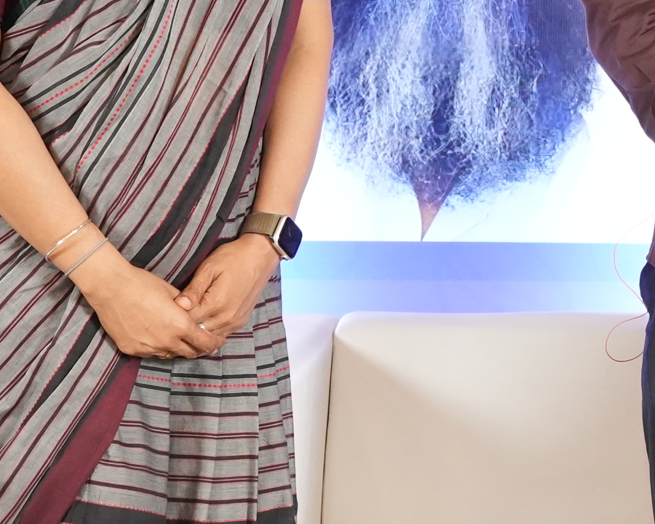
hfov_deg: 9.8
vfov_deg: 8.1
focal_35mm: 190
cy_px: -50
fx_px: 3683
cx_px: 1016
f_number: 5
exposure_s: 1/160
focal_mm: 42
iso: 3200
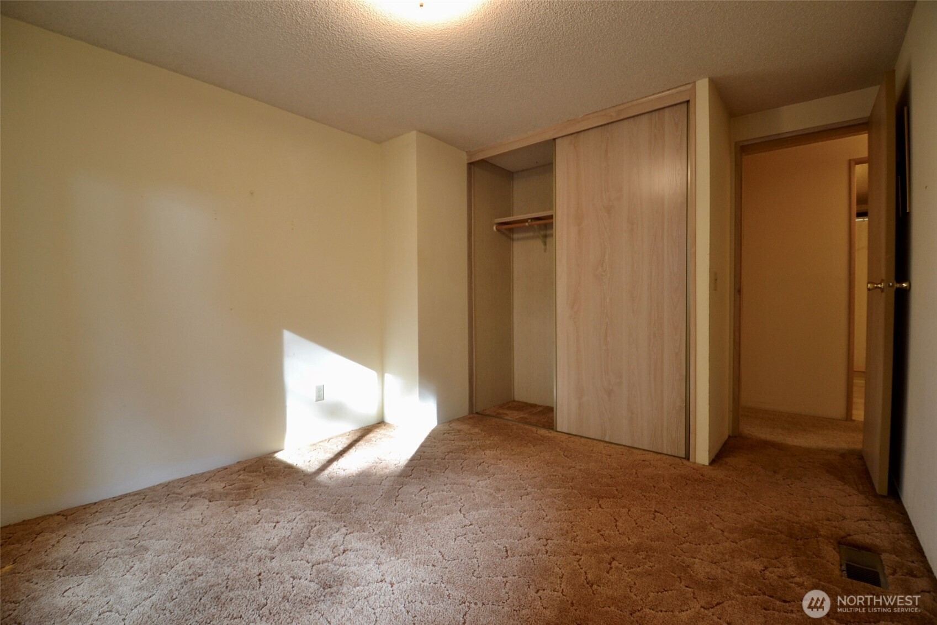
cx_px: 468
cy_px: 312
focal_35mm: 15
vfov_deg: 77.3
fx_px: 390
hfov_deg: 100.4
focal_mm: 10
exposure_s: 1/50
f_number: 3.5
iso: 400
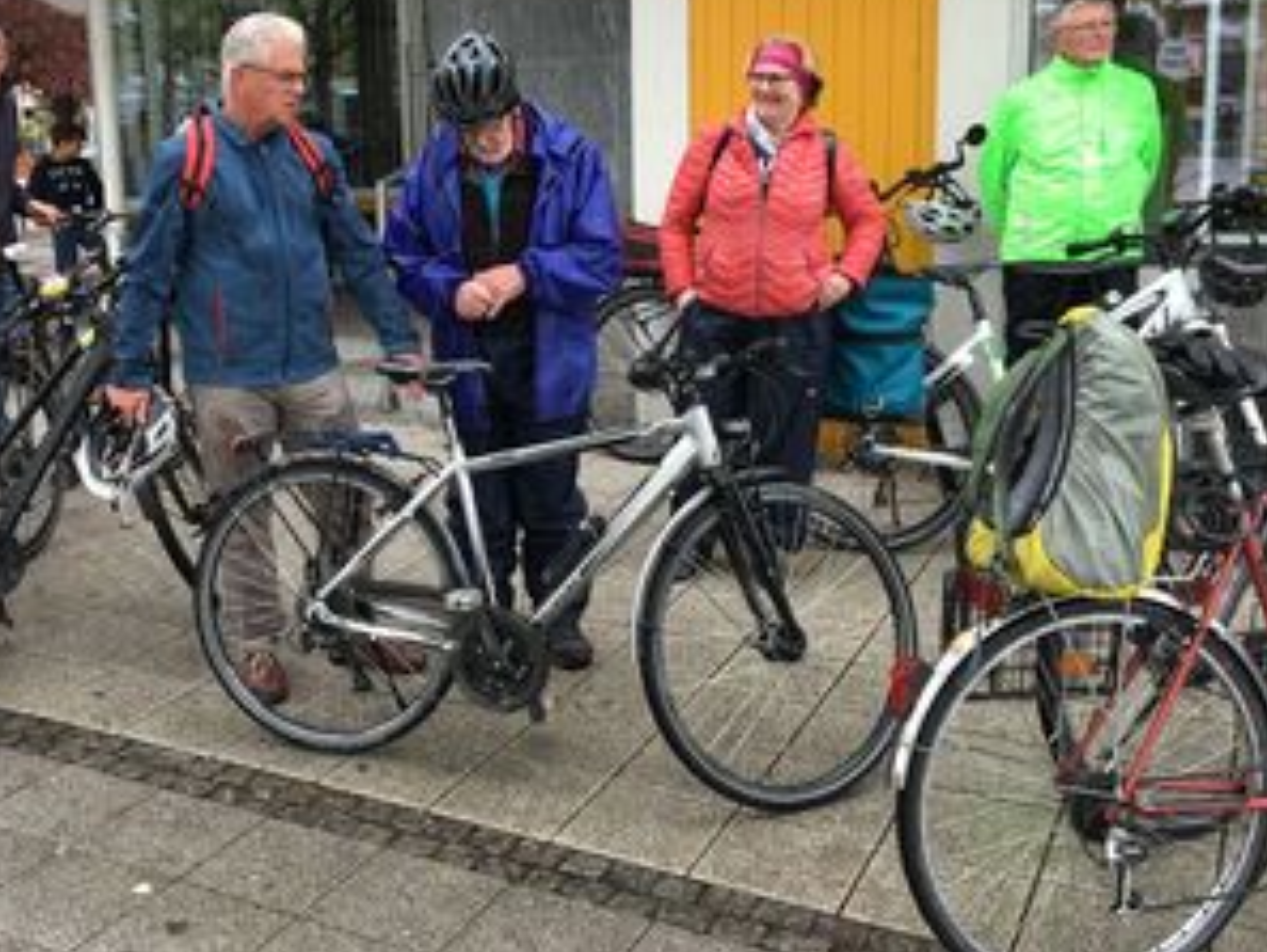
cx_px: 461
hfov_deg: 47.3
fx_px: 1428
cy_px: 371
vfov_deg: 36.7
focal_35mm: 39
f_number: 2.2
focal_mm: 4.15
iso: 25
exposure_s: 1/119
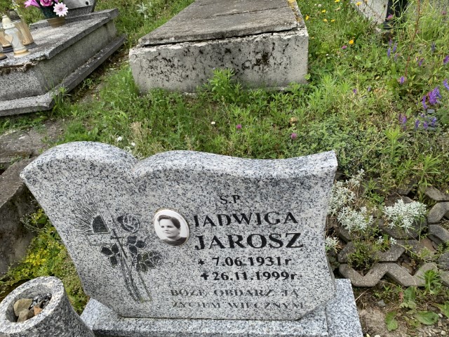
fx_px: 337
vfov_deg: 53.1
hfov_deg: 67.3
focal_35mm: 26
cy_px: 168
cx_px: 224
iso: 25
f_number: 1.8
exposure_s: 1/1205
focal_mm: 4.25
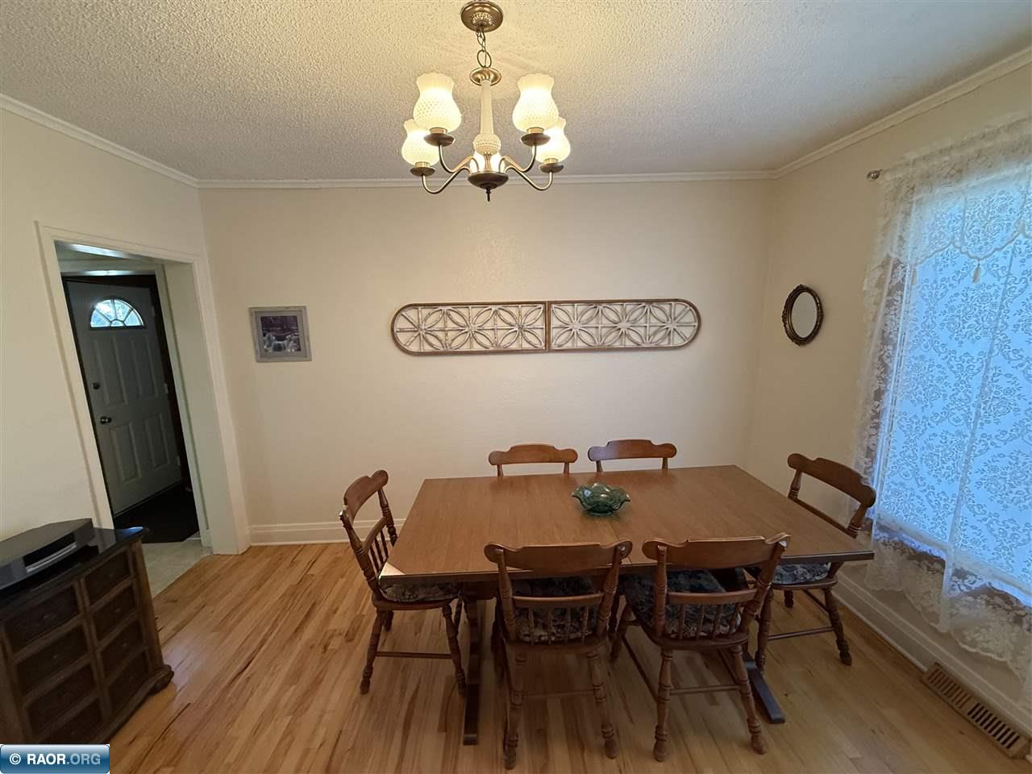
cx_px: 516
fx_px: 417
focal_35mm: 14
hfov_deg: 102.1
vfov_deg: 85.7
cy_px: 387
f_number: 2.2
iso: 400
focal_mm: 2.22
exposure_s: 1/60
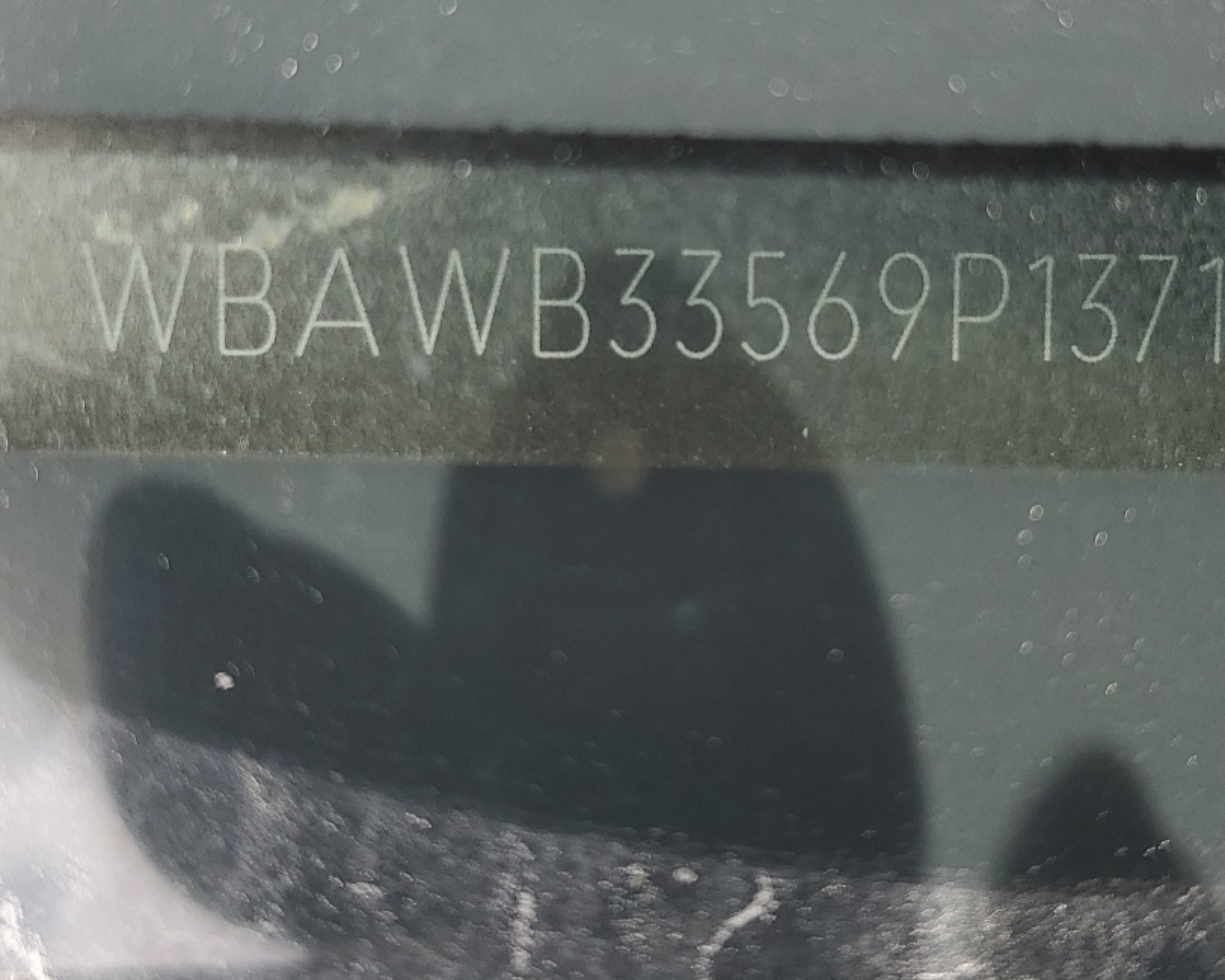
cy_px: 327
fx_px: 1813
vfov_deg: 30.0
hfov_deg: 37.2
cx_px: 723
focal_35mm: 50
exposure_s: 1/263
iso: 50
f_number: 1.5
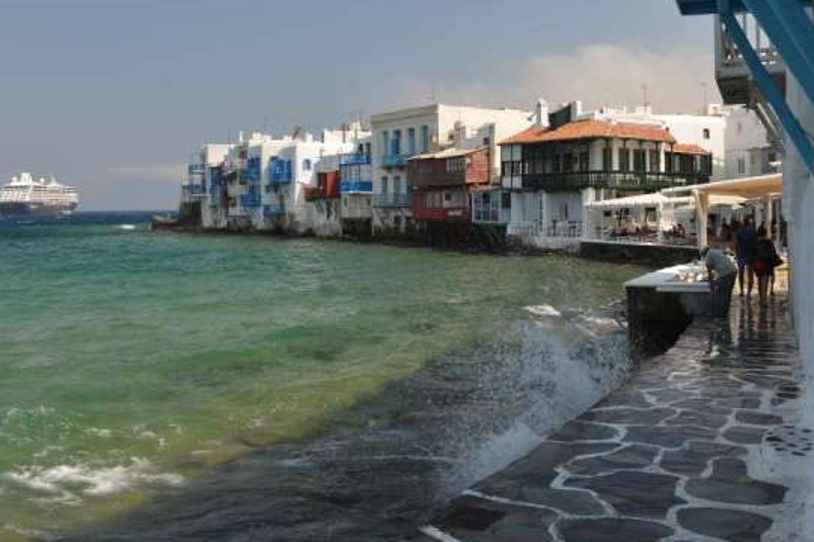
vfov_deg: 33.3
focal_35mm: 40
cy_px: 214
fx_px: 904
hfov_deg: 48.4
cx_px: 372
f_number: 6.3
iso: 100
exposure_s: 1/160
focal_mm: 27
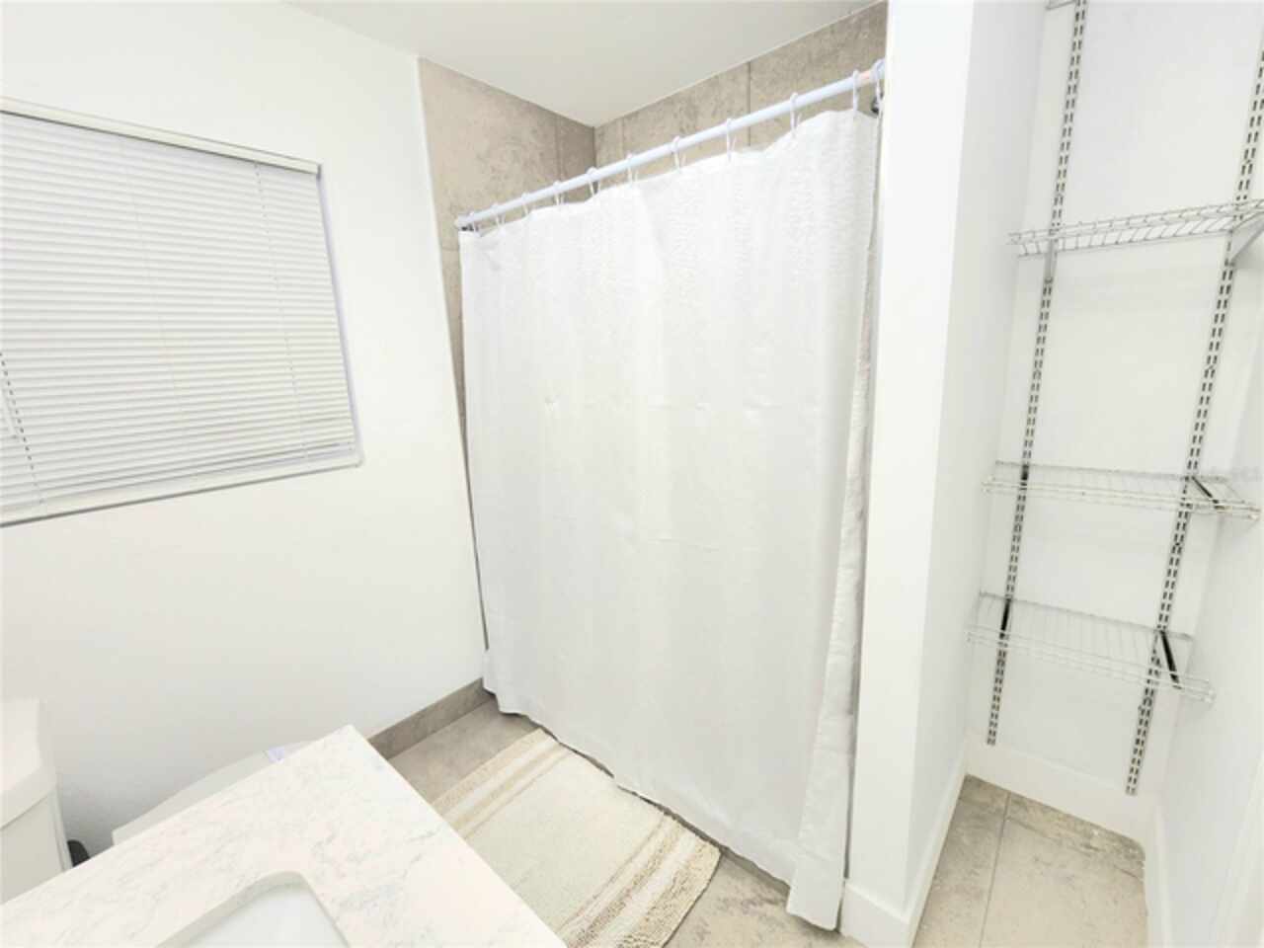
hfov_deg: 106.2
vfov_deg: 89.9
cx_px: 632
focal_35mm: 13
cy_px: 474
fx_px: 475
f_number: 2.2
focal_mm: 2.2
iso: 80
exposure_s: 1/60.2
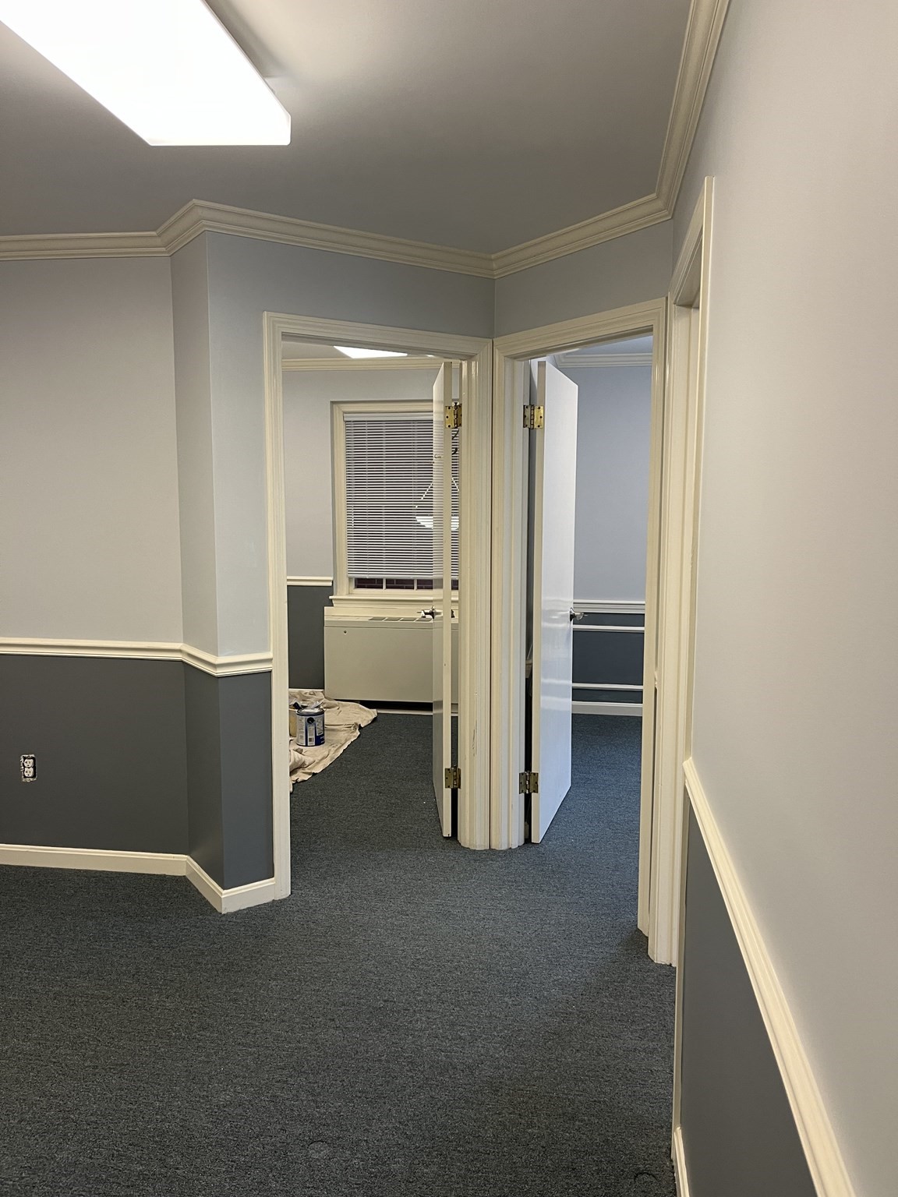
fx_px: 899
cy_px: 598
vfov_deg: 67.3
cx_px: 449
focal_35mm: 26
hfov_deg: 53.1
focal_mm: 5.1
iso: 125
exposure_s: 1/60
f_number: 1.6
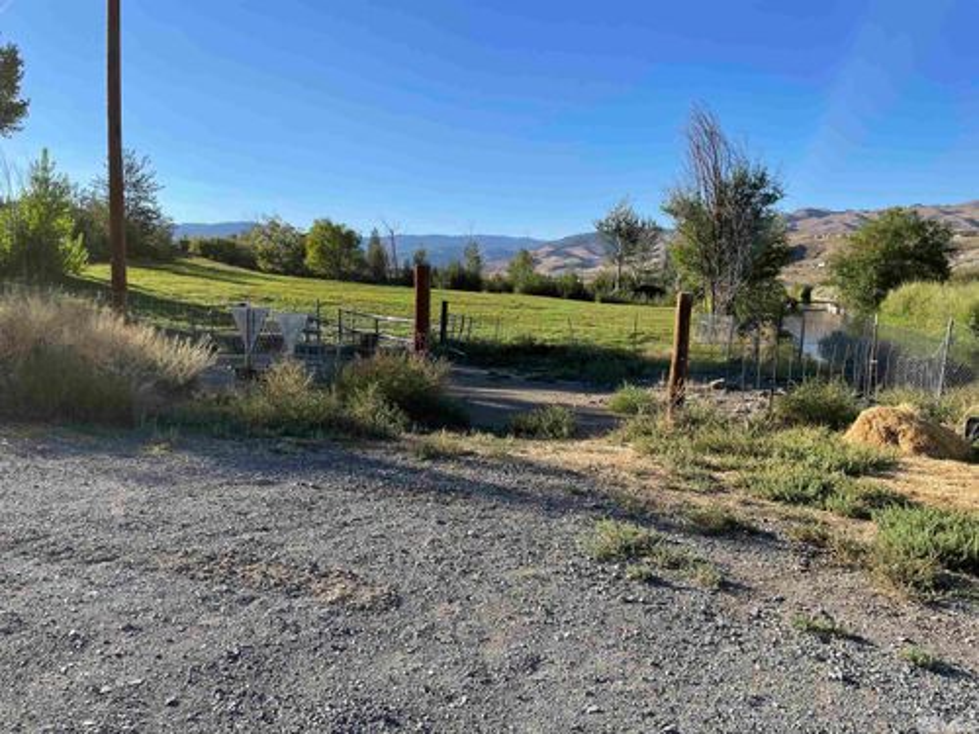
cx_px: 490
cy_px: 367
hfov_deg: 67.3
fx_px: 735
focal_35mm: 26
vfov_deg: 53.1
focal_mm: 4.2
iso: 32
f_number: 1.6
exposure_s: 1/2681
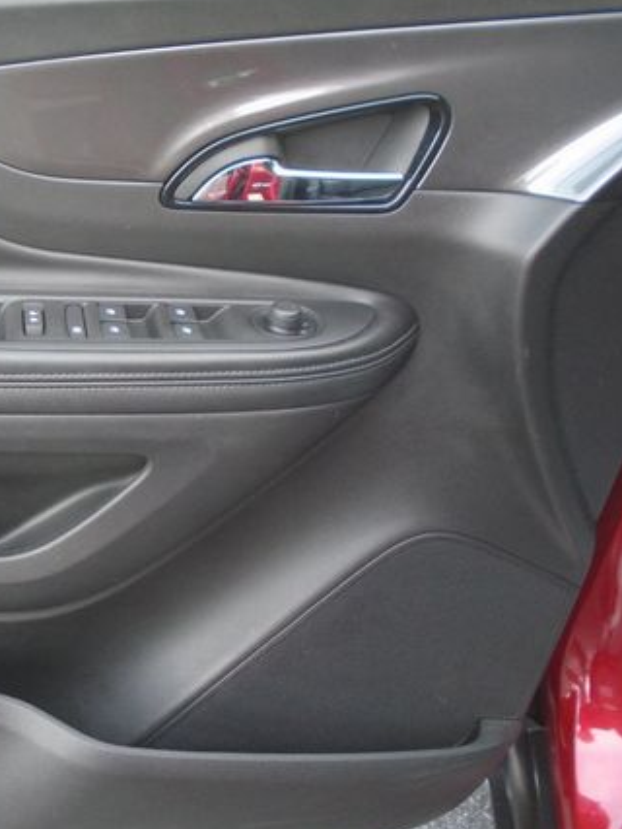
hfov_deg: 34.3
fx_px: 935
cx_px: 37
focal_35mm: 39
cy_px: 386
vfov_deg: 47.8
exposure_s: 1/30
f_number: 3.2
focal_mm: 4.6
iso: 100
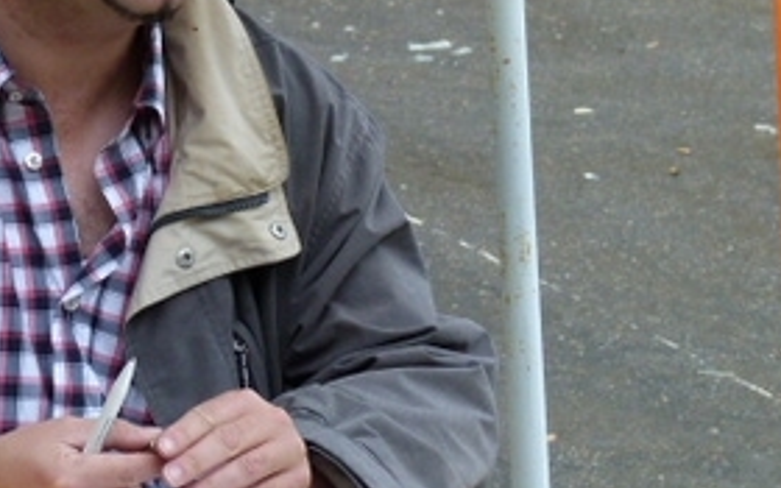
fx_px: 4598
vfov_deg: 6.1
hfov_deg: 9.7
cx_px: 31
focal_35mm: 216
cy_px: 279
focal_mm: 17.1
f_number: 3.4
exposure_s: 1/60
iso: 125
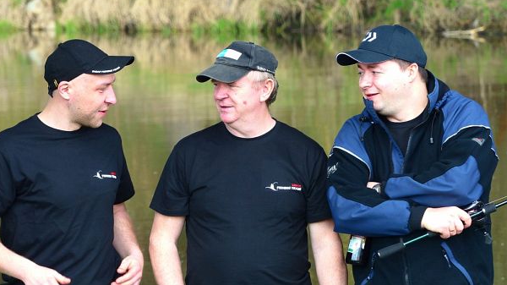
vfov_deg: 3.3
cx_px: 253
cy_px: 119
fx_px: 4945
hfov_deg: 5.9
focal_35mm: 368
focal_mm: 59.5
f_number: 3.2
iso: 100
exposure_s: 1/125
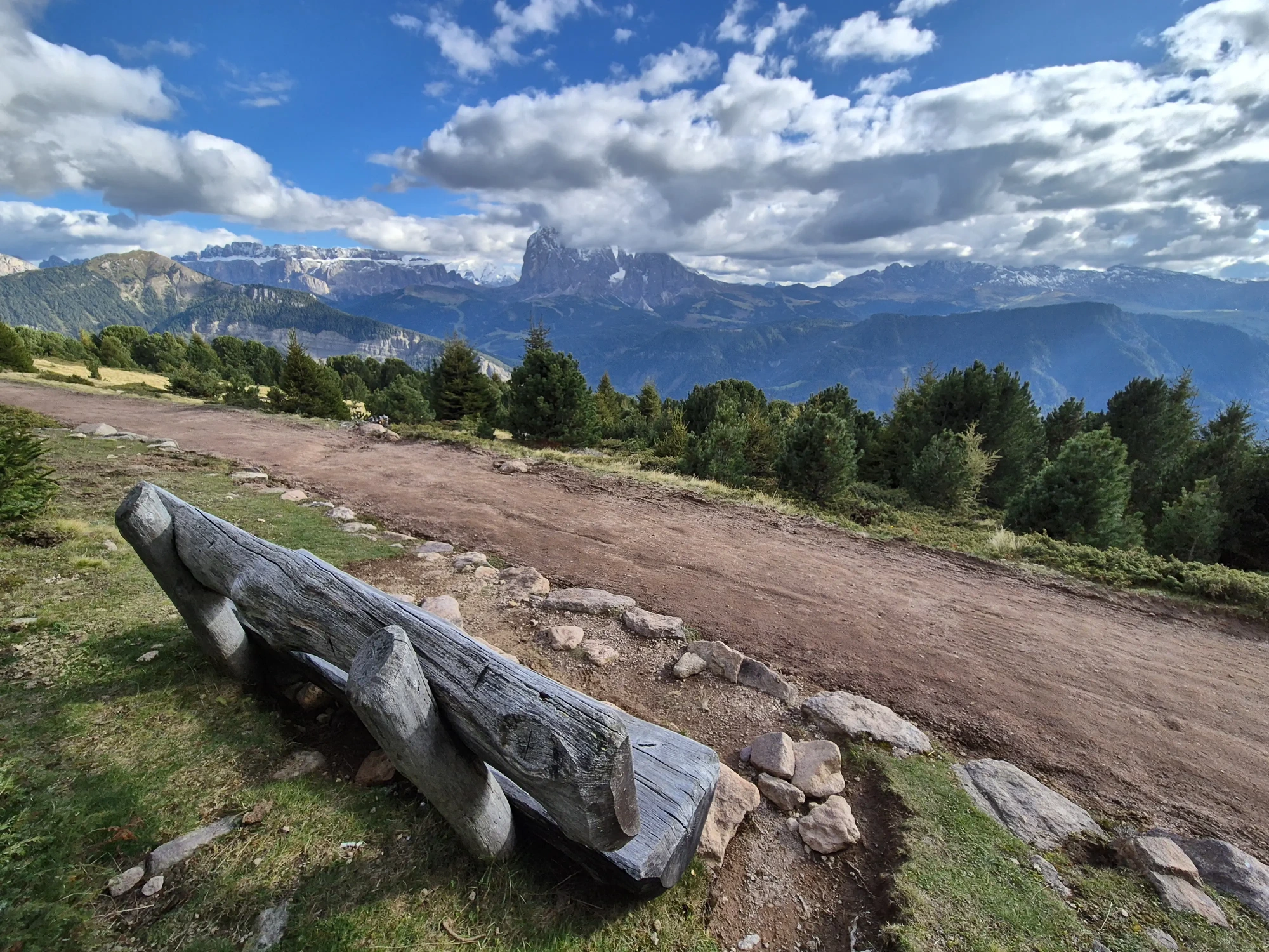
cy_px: 476
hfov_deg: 106.2
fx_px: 477
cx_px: 634
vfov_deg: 89.9
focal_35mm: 13
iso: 50
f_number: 2.2
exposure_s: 1/1992
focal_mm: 2.2
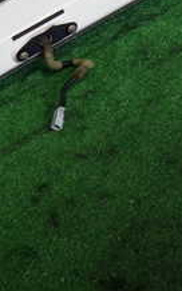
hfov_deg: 17.4
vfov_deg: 27.4
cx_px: -5
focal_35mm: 73
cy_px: 37
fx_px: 580
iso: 160
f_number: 2
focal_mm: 4.5
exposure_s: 1/60
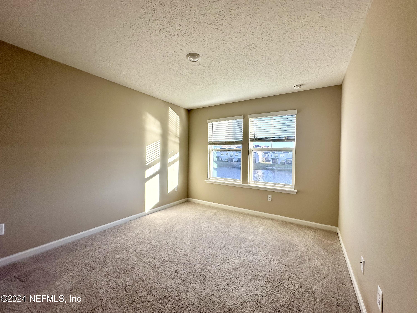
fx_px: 169
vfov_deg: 85.7
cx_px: 208
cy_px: 156
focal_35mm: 14
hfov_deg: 102.1
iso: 40
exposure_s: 1/213
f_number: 2.2
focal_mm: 2.22
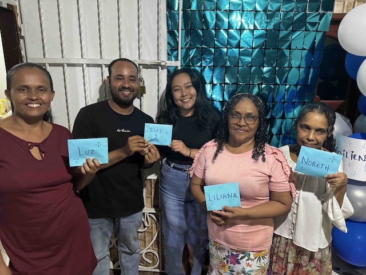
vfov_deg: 56.8
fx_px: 254
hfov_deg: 71.6
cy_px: 138
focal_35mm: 24
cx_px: 183
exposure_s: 1/40
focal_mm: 6.76
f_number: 1.78
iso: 1000
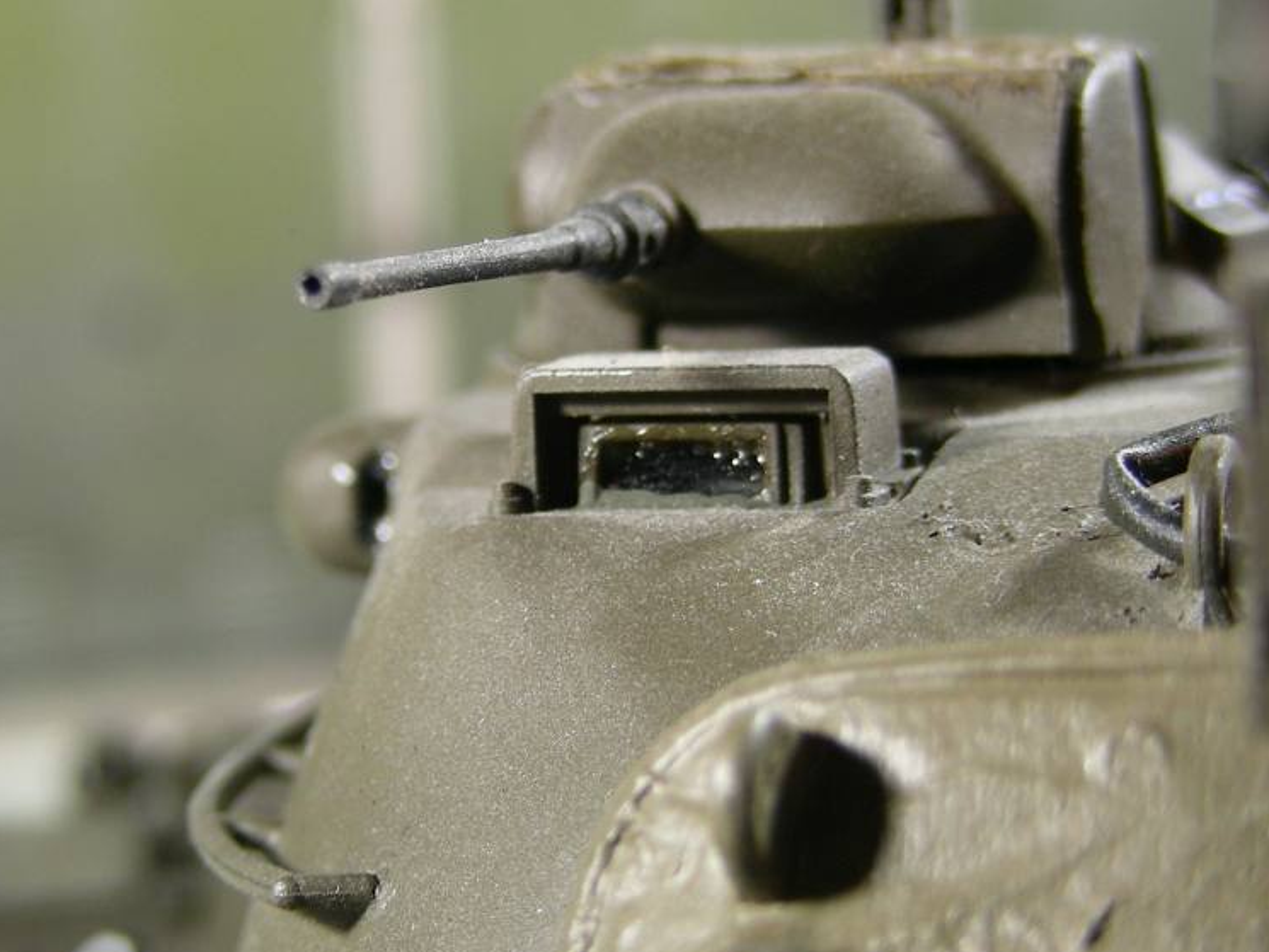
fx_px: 3887
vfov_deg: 14.0
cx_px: 598
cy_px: 553
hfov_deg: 18.5
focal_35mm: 106
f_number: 3.5
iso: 50
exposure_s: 1/7.7
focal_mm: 13.2
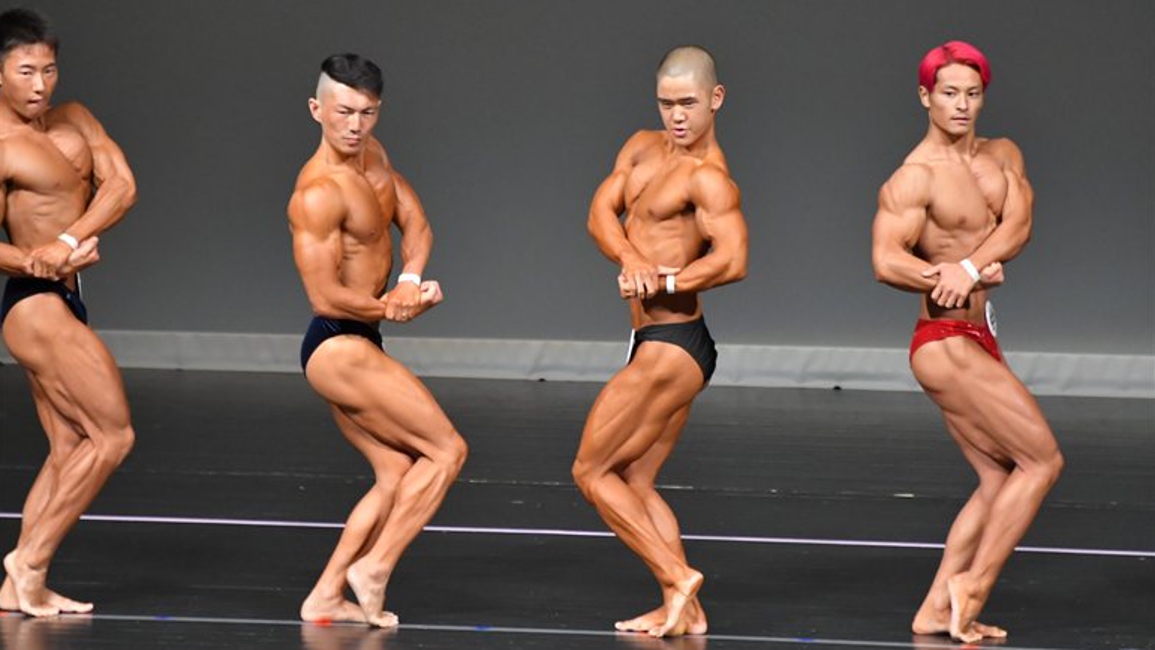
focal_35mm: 363
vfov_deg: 3.3
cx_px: 576
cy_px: 335
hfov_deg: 5.9
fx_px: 11119
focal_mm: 230
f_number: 5.6
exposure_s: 1/400
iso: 5000
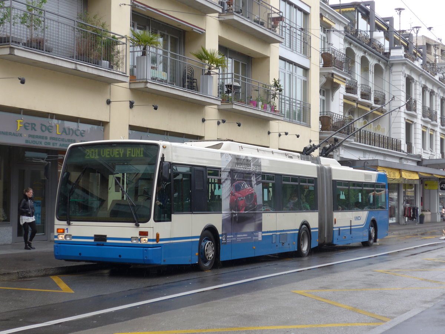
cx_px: 222
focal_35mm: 62
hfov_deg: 31.2
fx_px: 797
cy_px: 167
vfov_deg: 23.7
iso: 80
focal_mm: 12.7
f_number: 3.7
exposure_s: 1/320
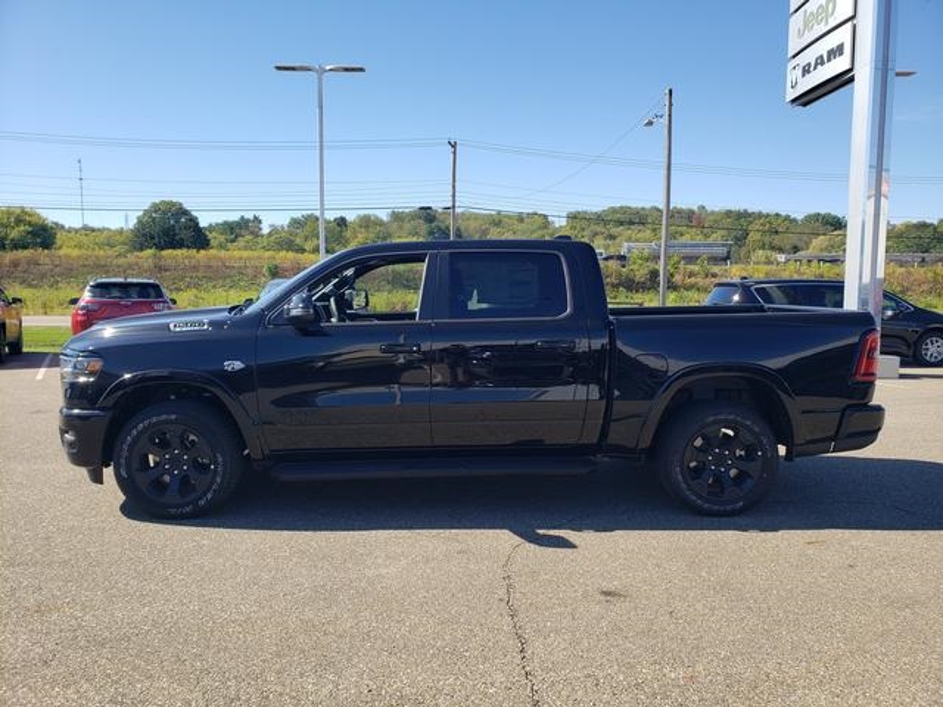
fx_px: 708
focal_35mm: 26
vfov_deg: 53.1
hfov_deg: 67.3
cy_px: 354
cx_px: 472
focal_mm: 4.3
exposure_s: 1/887
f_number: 2.4
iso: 50
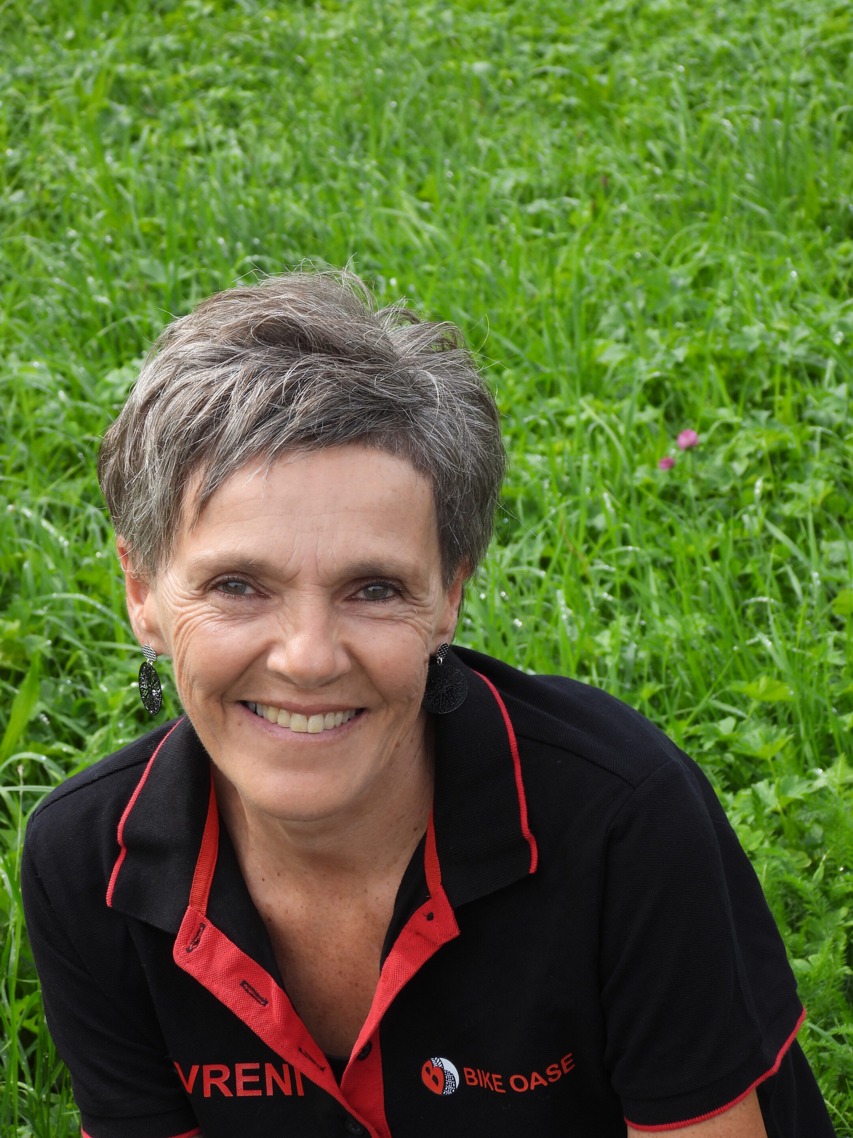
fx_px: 3450
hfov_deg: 14.1
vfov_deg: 18.7
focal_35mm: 105
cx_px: 426
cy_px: 569
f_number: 4
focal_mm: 18.9
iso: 100
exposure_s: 1/400
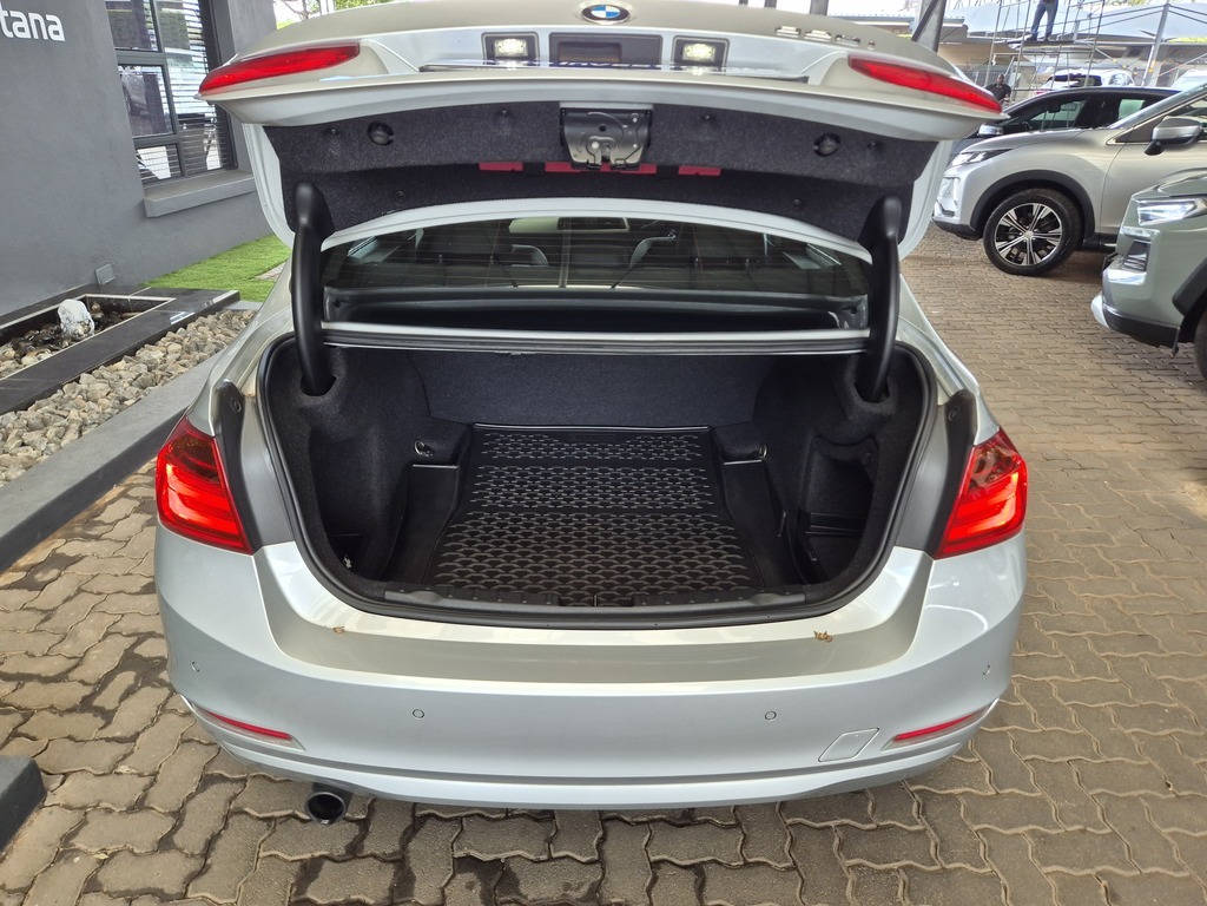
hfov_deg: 73.9
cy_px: 453
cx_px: 604
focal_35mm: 23
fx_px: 802
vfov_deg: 58.9
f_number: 1.8
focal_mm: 5.4
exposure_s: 1/180
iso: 80
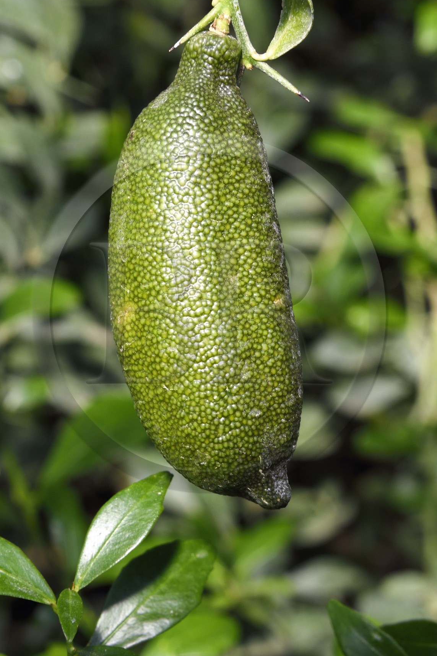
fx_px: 1784
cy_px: 313
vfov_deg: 20.8
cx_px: 208
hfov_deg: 14.0
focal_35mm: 98
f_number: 18
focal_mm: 70
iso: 400
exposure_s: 1/125
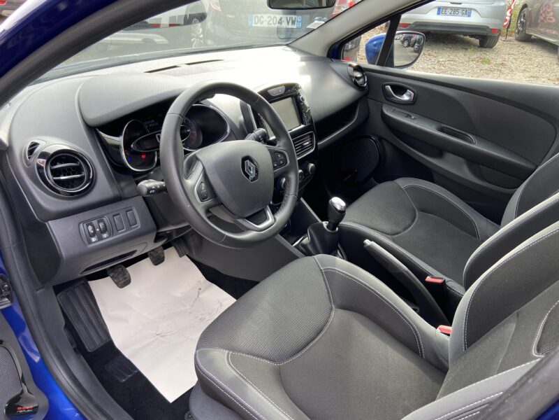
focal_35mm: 26
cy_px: 210
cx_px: 280
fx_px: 420
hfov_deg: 67.3
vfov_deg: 53.1
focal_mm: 4.25
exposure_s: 1/121
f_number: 1.8
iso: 40
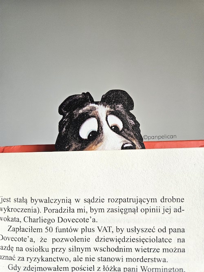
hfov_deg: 58.9
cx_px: 102
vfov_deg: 73.9
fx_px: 181
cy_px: 136
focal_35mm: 23
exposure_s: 1/142
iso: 500
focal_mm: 5.4
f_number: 1.8
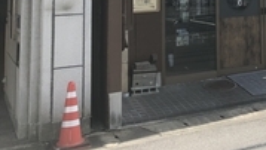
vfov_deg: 16.5
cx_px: 279
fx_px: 480
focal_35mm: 68
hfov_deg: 28.6
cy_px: -61
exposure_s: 1/857
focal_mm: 4
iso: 20
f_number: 1.8
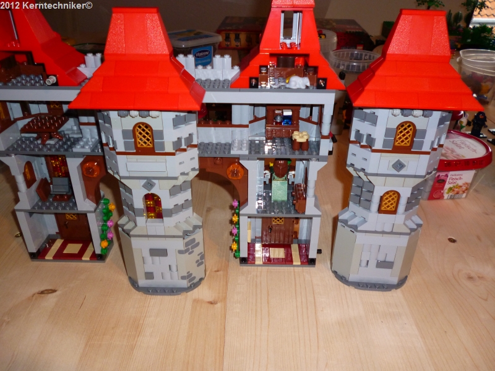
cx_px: 248
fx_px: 400
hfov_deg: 63.4
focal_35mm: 28
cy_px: 186
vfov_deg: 49.7
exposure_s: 1/60
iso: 160
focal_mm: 5
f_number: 3.1
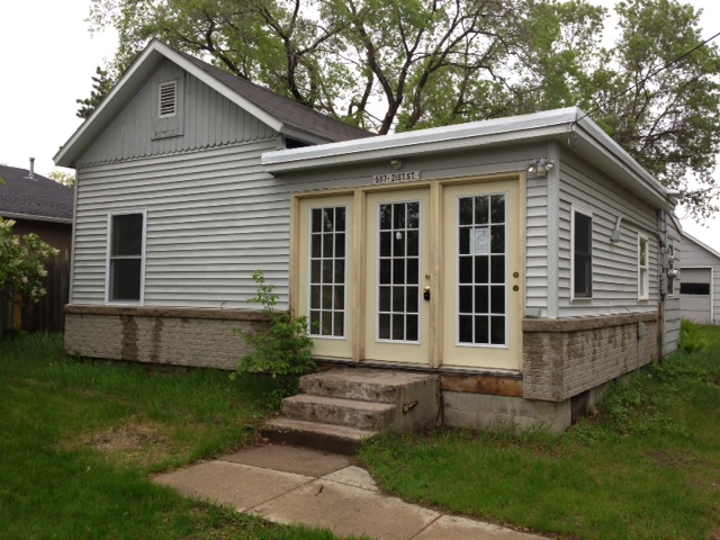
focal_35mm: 33
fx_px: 686
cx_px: 360
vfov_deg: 42.9
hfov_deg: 55.4
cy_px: 270
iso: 64
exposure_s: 1/24
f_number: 2.4
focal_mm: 4.13
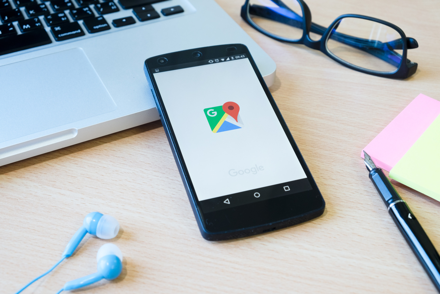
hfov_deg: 40.3
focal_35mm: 49
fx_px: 599
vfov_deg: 27.5
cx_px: 220
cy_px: 147
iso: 400
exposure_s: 1/20
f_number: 6.4
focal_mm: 32.9
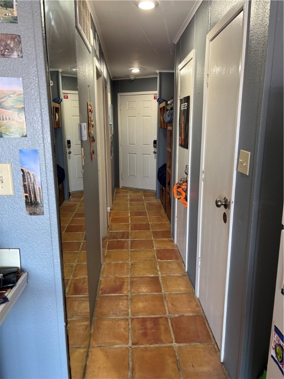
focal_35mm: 26
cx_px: 142
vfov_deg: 67.3
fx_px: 284
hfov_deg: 53.1
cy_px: 190
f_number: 1.6
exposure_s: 1/60
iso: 125
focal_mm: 5.96
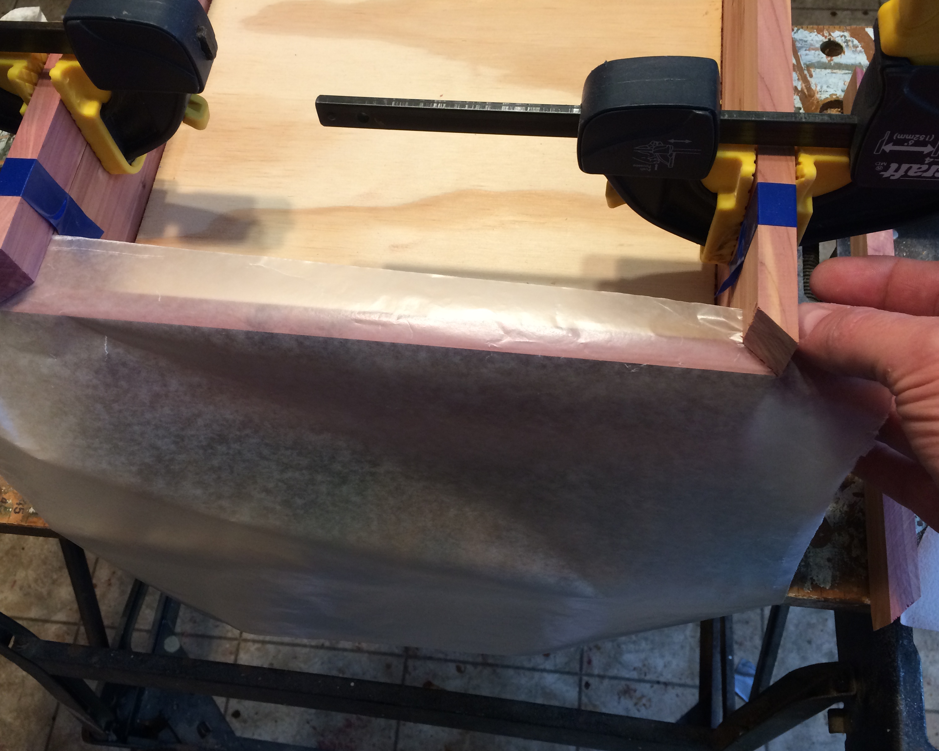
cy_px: 381
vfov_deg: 47.1
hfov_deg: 57.2
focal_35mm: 31
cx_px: 447
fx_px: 862
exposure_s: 1/30
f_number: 2.2
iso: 80
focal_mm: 4.15
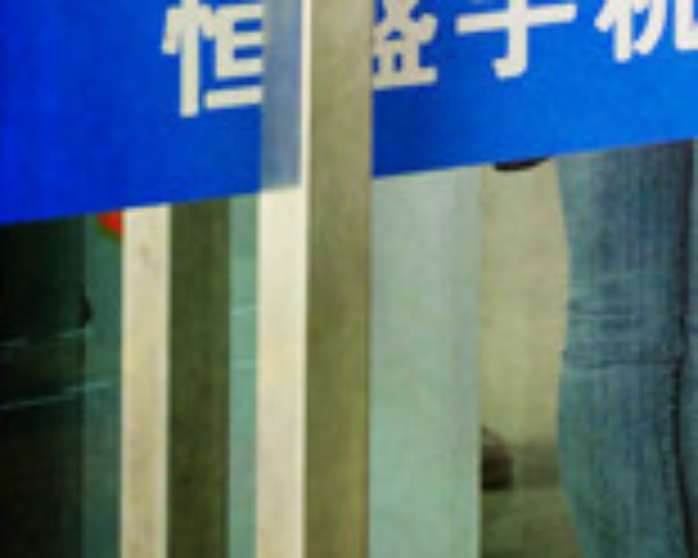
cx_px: 1169
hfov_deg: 9.8
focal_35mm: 188
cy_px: -729
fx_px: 3884
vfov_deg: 7.7
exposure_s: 1/100
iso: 800
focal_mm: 26
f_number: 8
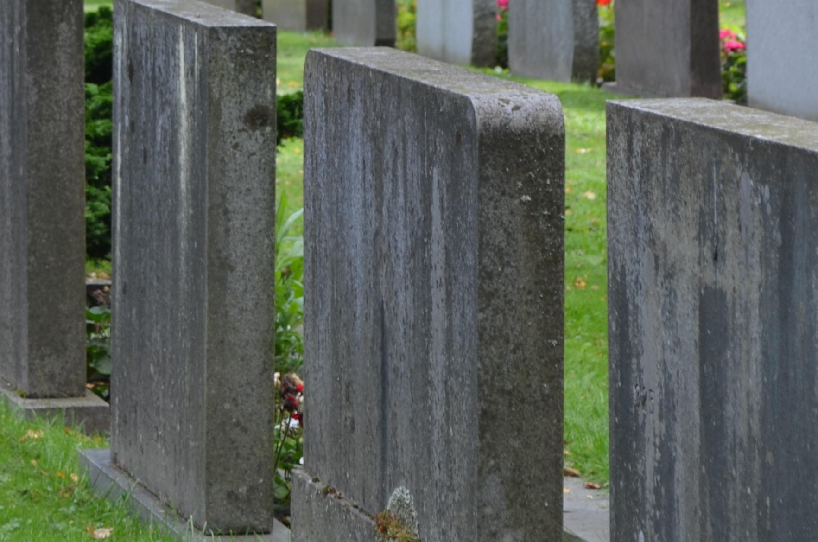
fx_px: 5224
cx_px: 208
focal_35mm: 230
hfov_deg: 8.9
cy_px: -40
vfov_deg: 5.9
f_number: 8
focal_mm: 55
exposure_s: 1/60
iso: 110
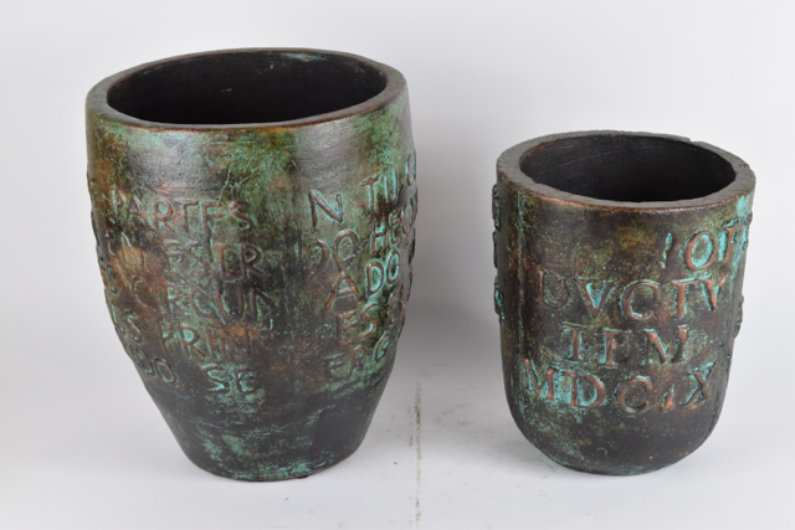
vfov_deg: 16.6
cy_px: 265
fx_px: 1822
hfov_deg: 24.6
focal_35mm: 82
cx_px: 398
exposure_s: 1/125
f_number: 9
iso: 800
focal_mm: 55
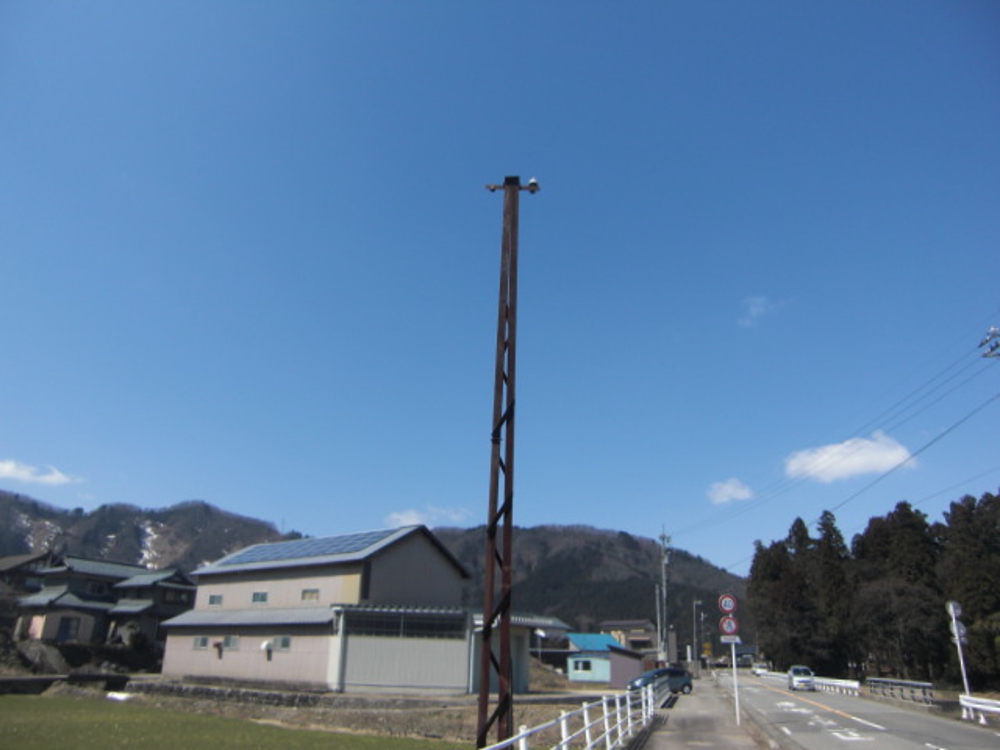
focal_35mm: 28
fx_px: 809
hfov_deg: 63.4
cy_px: 375
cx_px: 500
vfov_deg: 49.7
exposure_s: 1/200
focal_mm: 4.9
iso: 50
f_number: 7
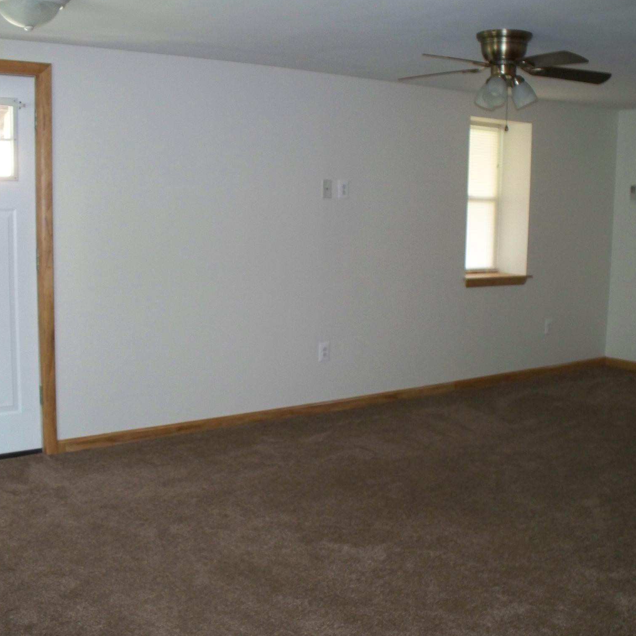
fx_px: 894
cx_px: 276
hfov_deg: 39.1
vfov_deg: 39.2
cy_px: 316
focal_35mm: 43
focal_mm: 7.54
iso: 200
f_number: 2.8
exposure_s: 1/30
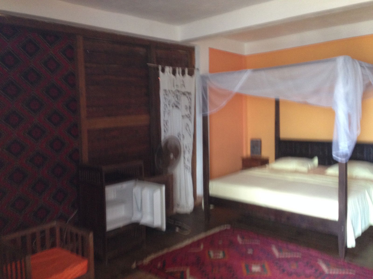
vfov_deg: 42.9
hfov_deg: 55.4
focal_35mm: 33
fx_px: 356
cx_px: 186
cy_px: 140
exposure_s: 1/20
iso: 250
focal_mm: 4.12
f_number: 2.4
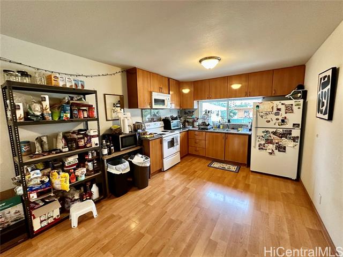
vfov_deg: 85.7
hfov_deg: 102.1
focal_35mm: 14
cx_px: 172
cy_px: 128
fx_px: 139
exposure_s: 1/60
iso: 320
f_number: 2.2
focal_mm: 2.22
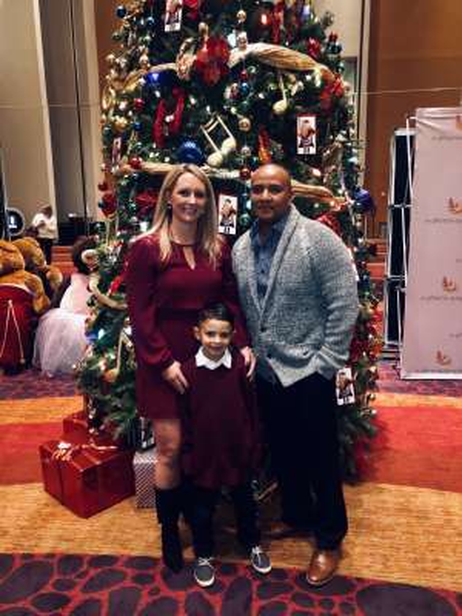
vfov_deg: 63.4
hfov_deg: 49.7
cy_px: 308
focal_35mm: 28
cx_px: 231
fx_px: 498
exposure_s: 1/5
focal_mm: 3.99
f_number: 1.8
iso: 100
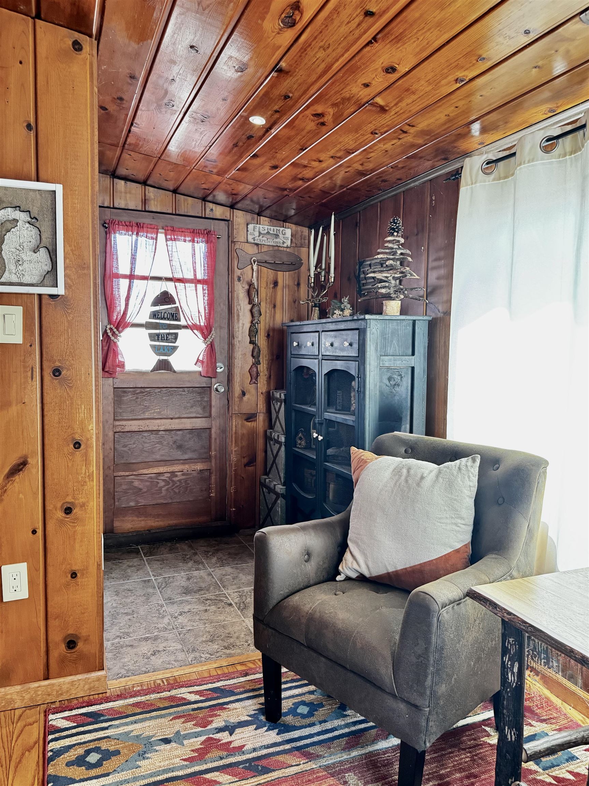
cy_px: 393
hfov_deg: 56.8
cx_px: 294
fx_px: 545
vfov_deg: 71.6
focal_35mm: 24
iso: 500
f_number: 1.78
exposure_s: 1/60
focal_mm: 6.76
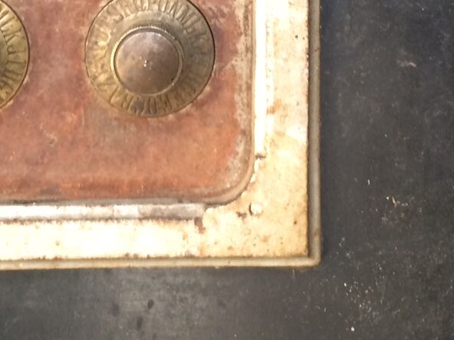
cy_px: -86
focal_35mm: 80
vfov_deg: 17.4
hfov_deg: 24.4
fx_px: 1049
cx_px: 227
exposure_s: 1/33
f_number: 2.2
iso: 50
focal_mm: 4.15
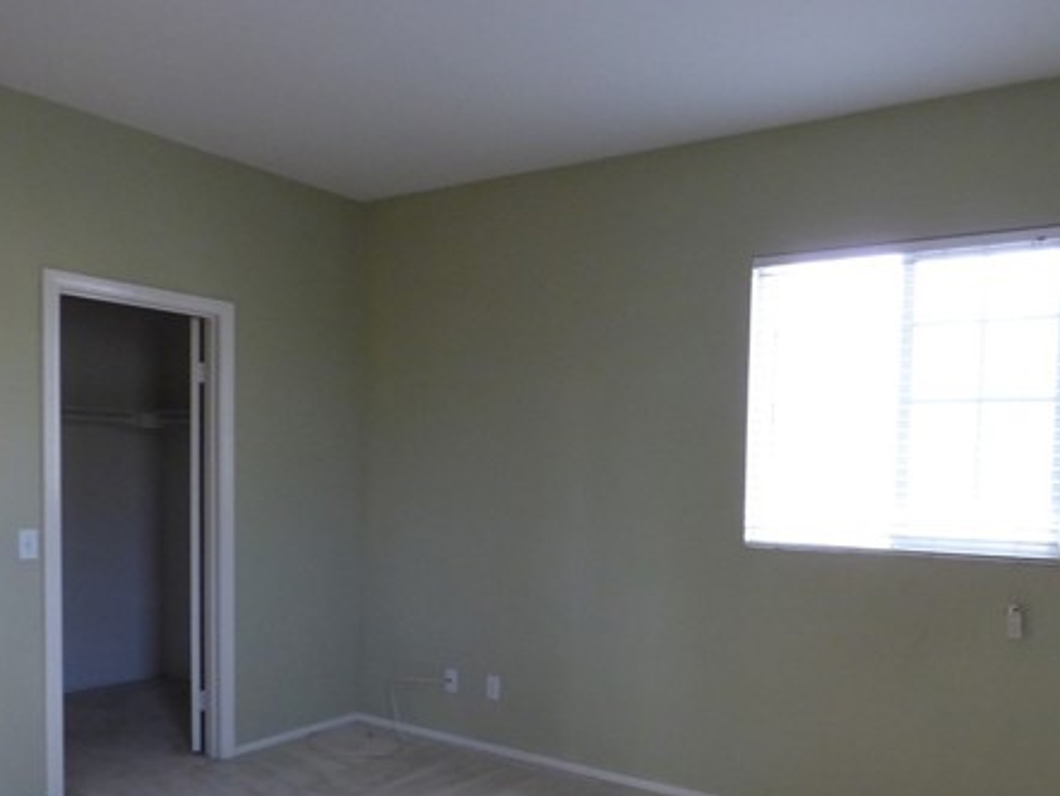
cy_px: 519
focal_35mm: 29
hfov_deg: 61.5
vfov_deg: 47.6
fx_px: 888
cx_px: 586
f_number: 2.8
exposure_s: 1/30
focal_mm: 3.58
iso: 400
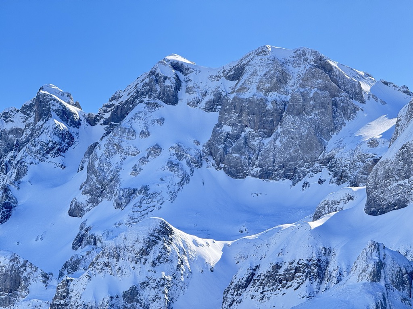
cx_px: 206
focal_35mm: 120
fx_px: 1432
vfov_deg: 12.3
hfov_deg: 16.4
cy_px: 154
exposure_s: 1/728
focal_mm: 15.66
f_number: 2.8
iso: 50
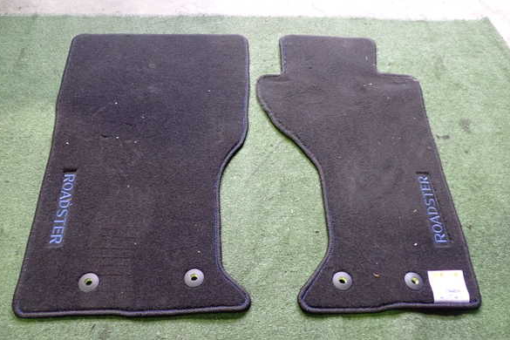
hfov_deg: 58.7
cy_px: 167
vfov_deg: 41.1
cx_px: 255
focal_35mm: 32
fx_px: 453
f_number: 2.3
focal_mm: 5.4
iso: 640
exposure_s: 1/30
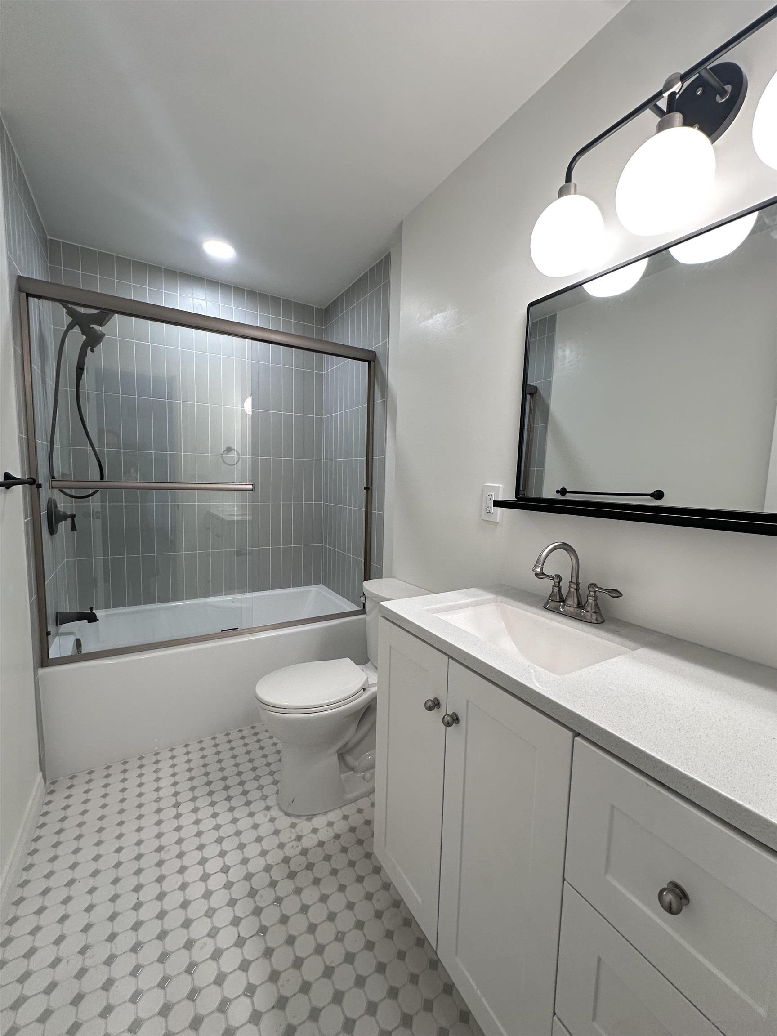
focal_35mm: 14
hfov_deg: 85.7
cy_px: 518
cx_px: 388
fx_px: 419
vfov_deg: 102.1
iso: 160
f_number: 2.2
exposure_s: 1/120
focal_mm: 2.22
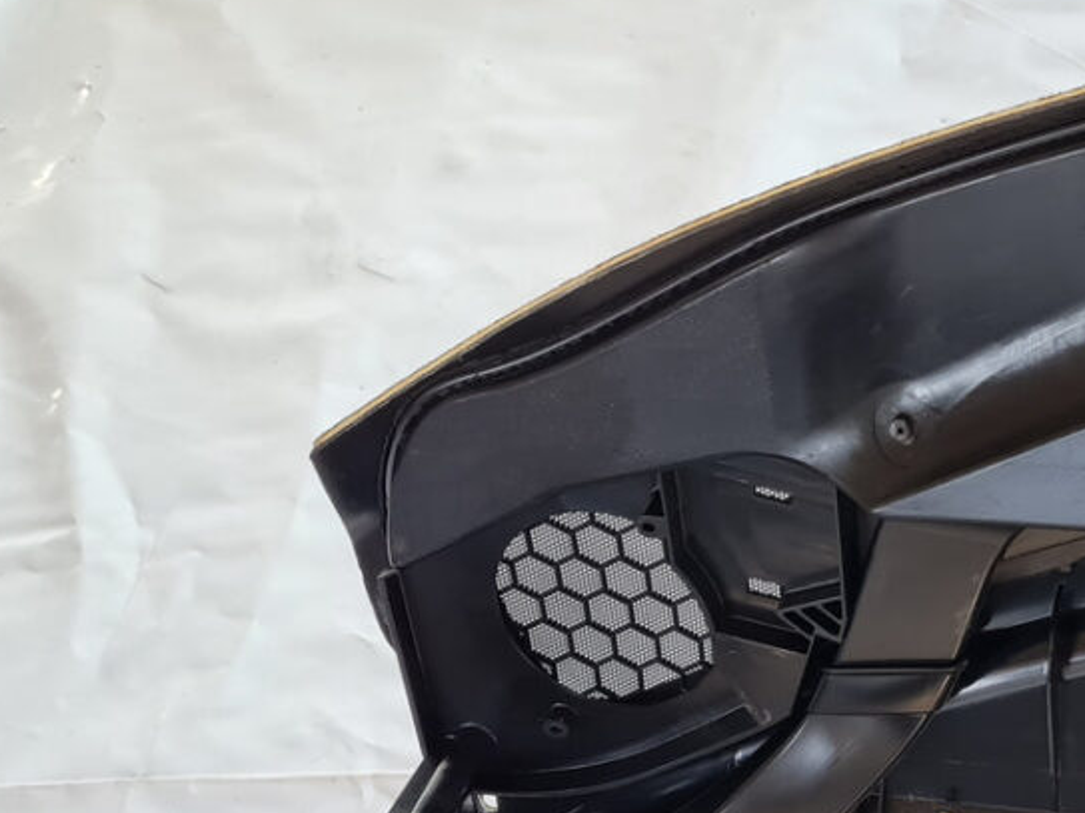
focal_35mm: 67
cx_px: 1117
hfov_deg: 27.1
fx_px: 2100
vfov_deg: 20.4
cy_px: 1003
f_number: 1.8
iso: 200
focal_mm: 5.4
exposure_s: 1/100
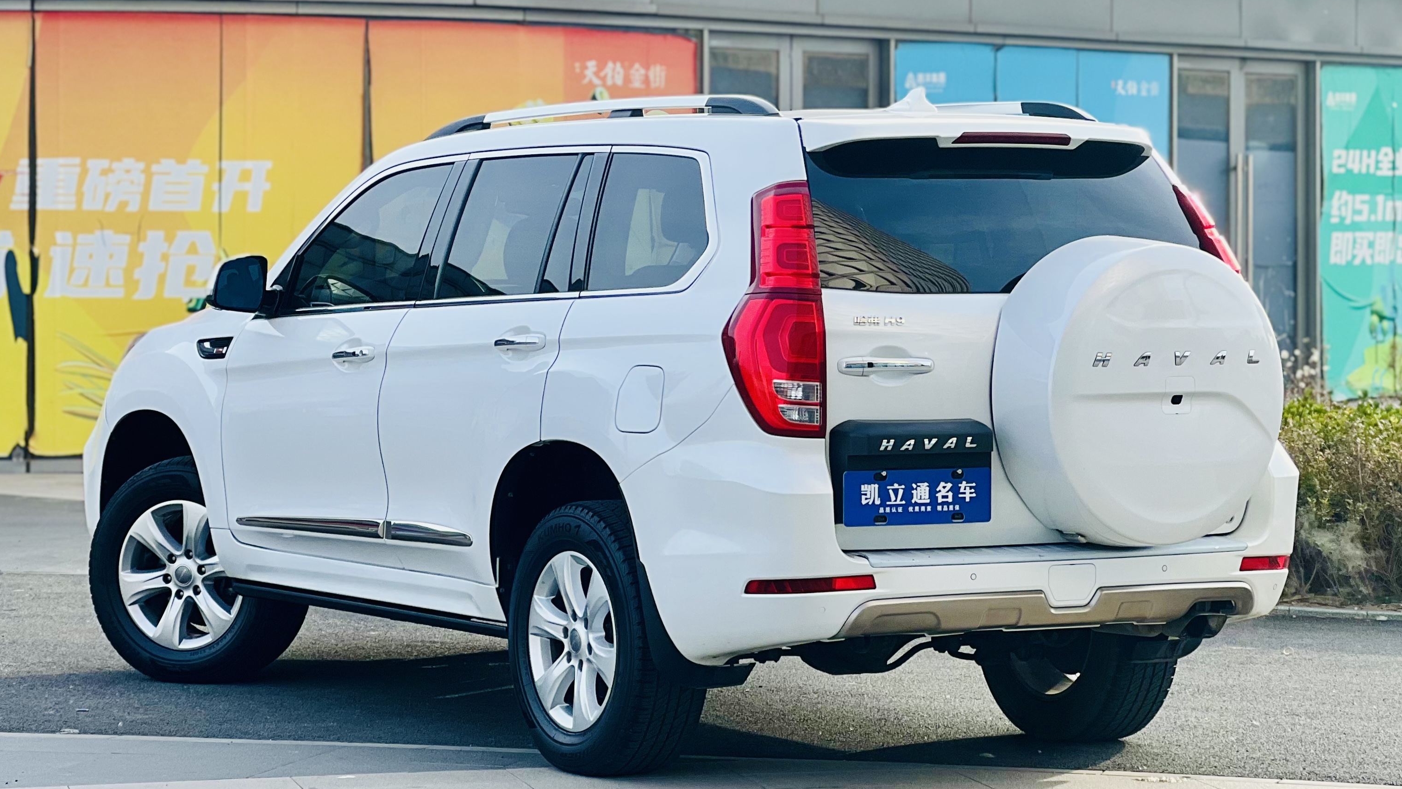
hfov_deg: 25.3
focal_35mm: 84
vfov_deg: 14.4
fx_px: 3123
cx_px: 701
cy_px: 269
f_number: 2.8
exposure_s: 1/272
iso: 25
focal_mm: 9
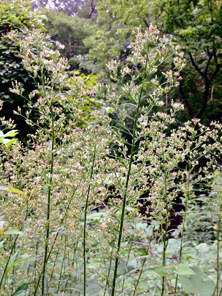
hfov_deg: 39.7
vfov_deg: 51.4
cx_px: 112
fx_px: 308
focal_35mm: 36
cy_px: 151
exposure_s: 1/20
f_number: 2.4
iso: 64
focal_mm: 4.28
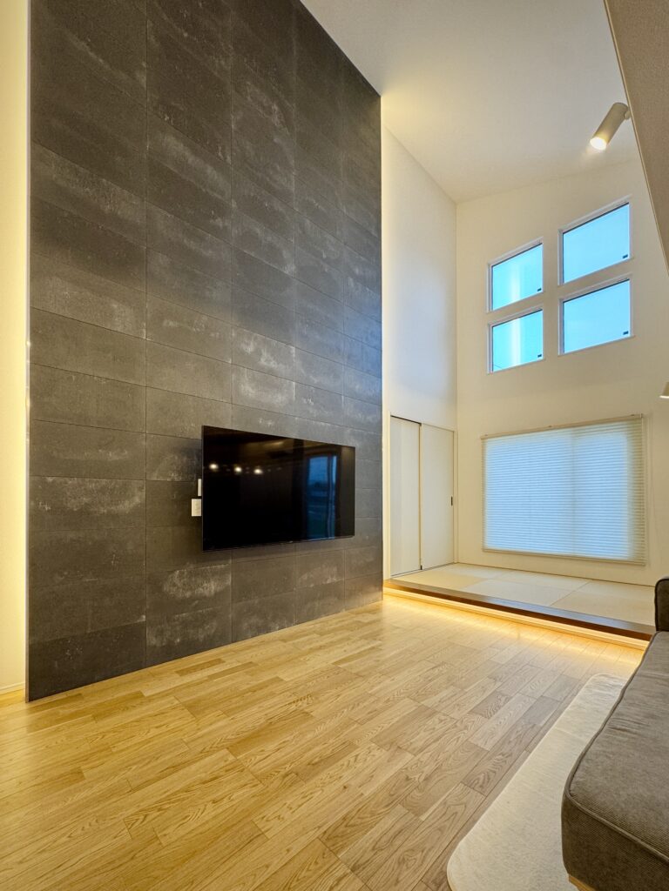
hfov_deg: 85.7
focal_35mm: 14
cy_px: 446
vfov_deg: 102.1
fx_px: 361
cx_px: 334
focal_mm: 2.22
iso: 100
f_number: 2.2
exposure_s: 1/100
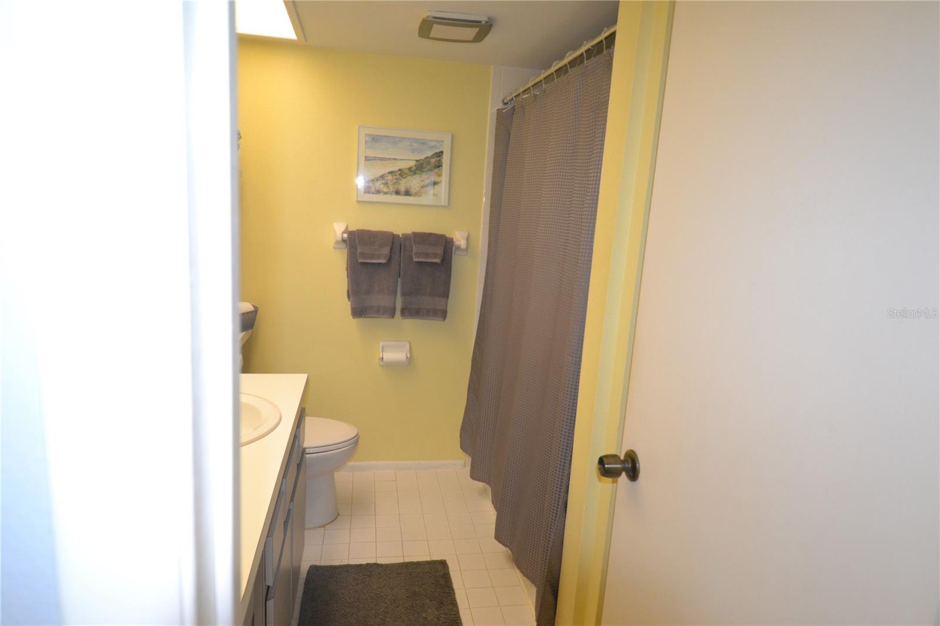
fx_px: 548
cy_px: 313
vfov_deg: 59.5
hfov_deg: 81.2
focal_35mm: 21
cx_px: 470
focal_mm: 14
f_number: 4
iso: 900
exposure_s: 1/60
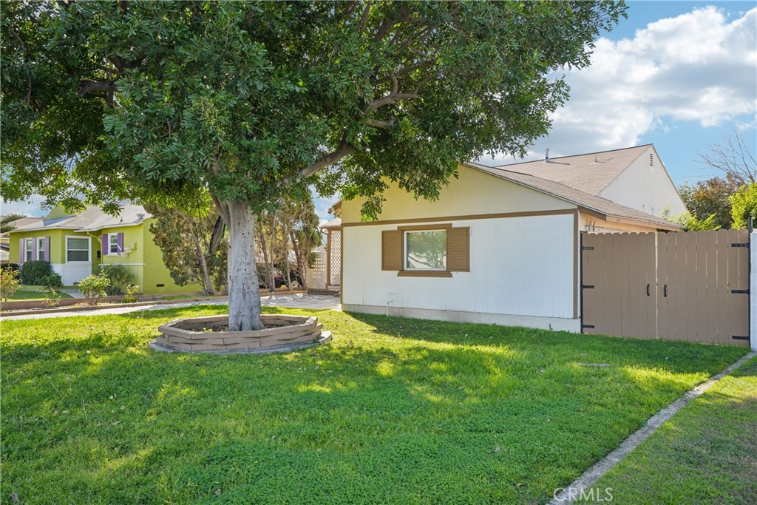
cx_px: 378
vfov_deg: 46.4
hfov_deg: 65.5
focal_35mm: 28
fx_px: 589
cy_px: 252
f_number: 8
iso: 100
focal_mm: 28
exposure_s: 1/125
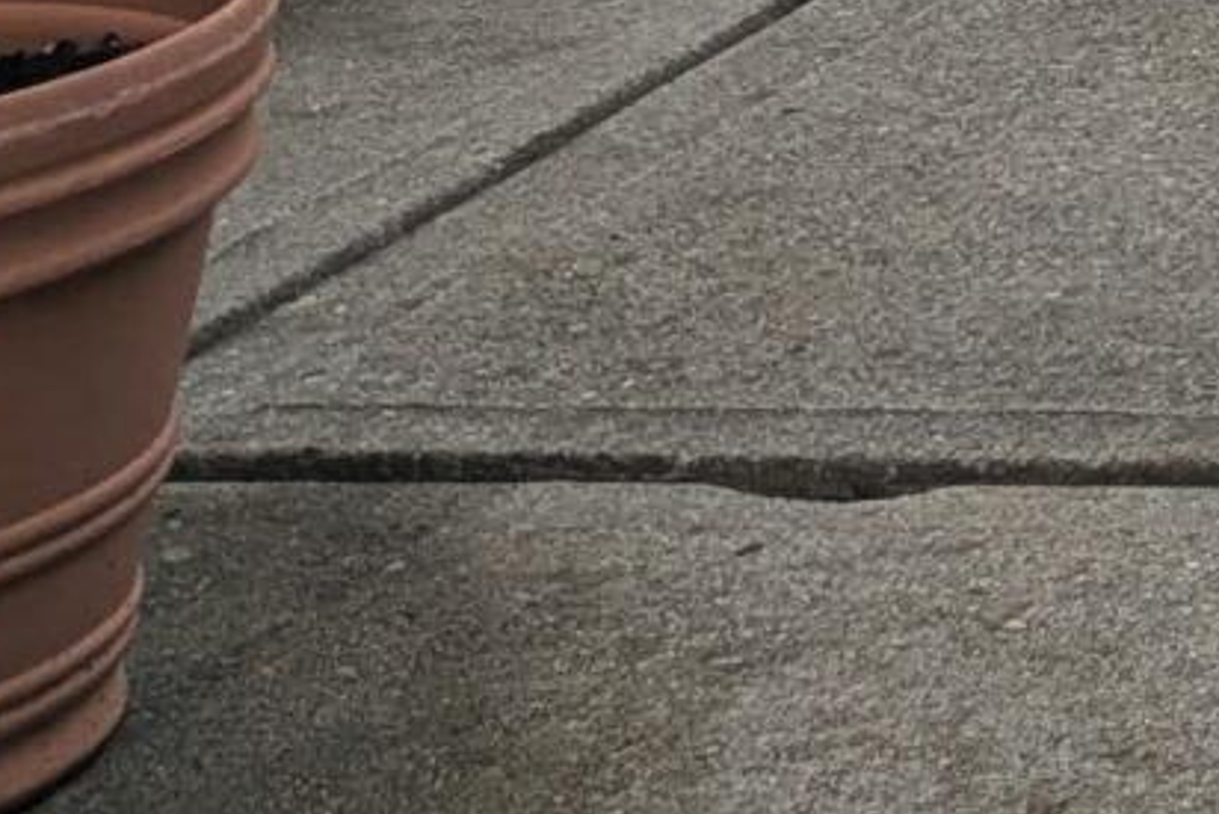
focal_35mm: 182
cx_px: 4068
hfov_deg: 8.6
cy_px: -1619
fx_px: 6165
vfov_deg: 6.8
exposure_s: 1/993
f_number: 1.85
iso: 46
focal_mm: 6.81
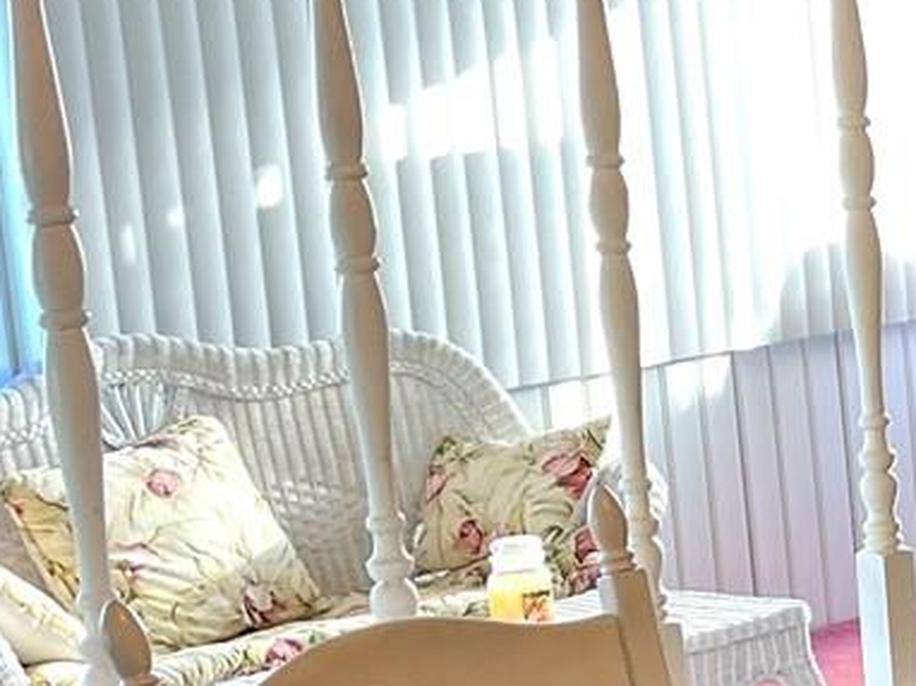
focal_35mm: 109
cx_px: 1520
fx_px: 2883
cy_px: 348
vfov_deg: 13.6
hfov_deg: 16.0
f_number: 1.6
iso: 100
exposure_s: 1/120
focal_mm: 5.1
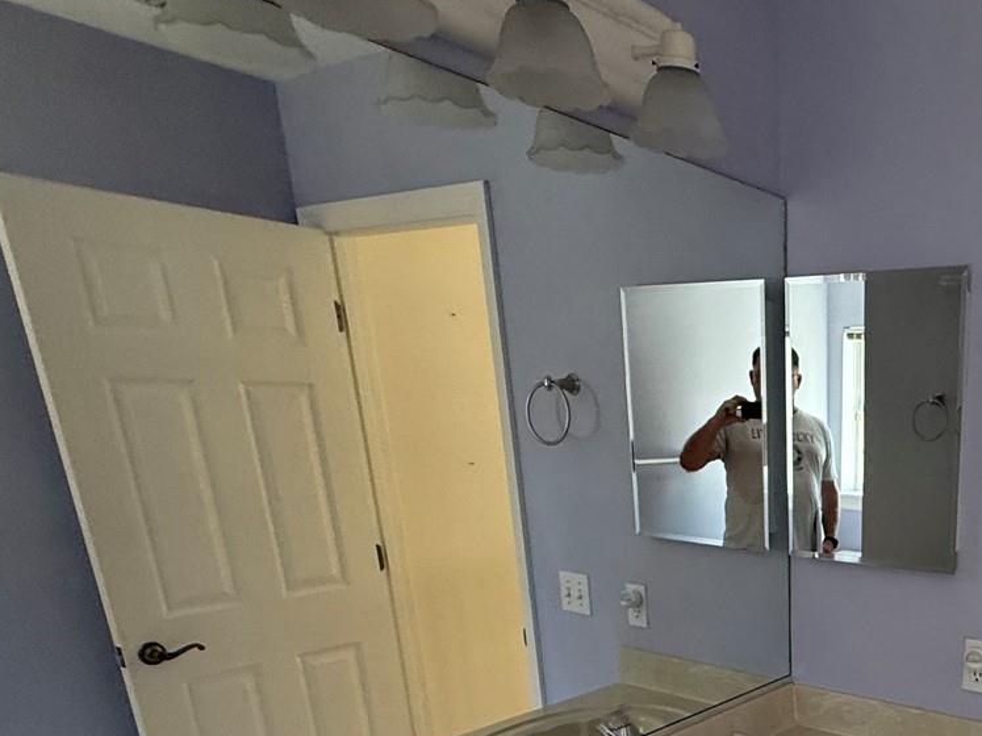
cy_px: 694
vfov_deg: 42.0
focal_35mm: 30
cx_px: 894
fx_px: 851
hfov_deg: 52.3
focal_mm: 2.22
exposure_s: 1/85
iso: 320
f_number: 2.2
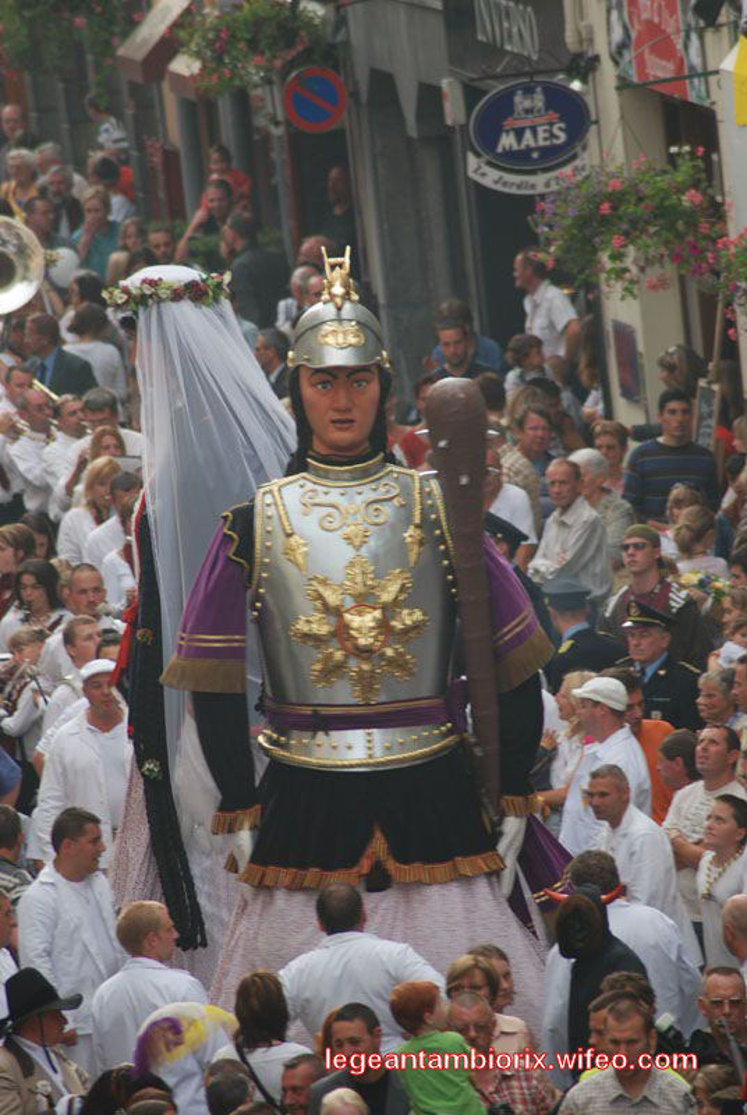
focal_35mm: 450
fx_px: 13957
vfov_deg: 4.6
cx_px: 374
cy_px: 558
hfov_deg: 3.1
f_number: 5.6
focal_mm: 300
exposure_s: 1/125
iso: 100
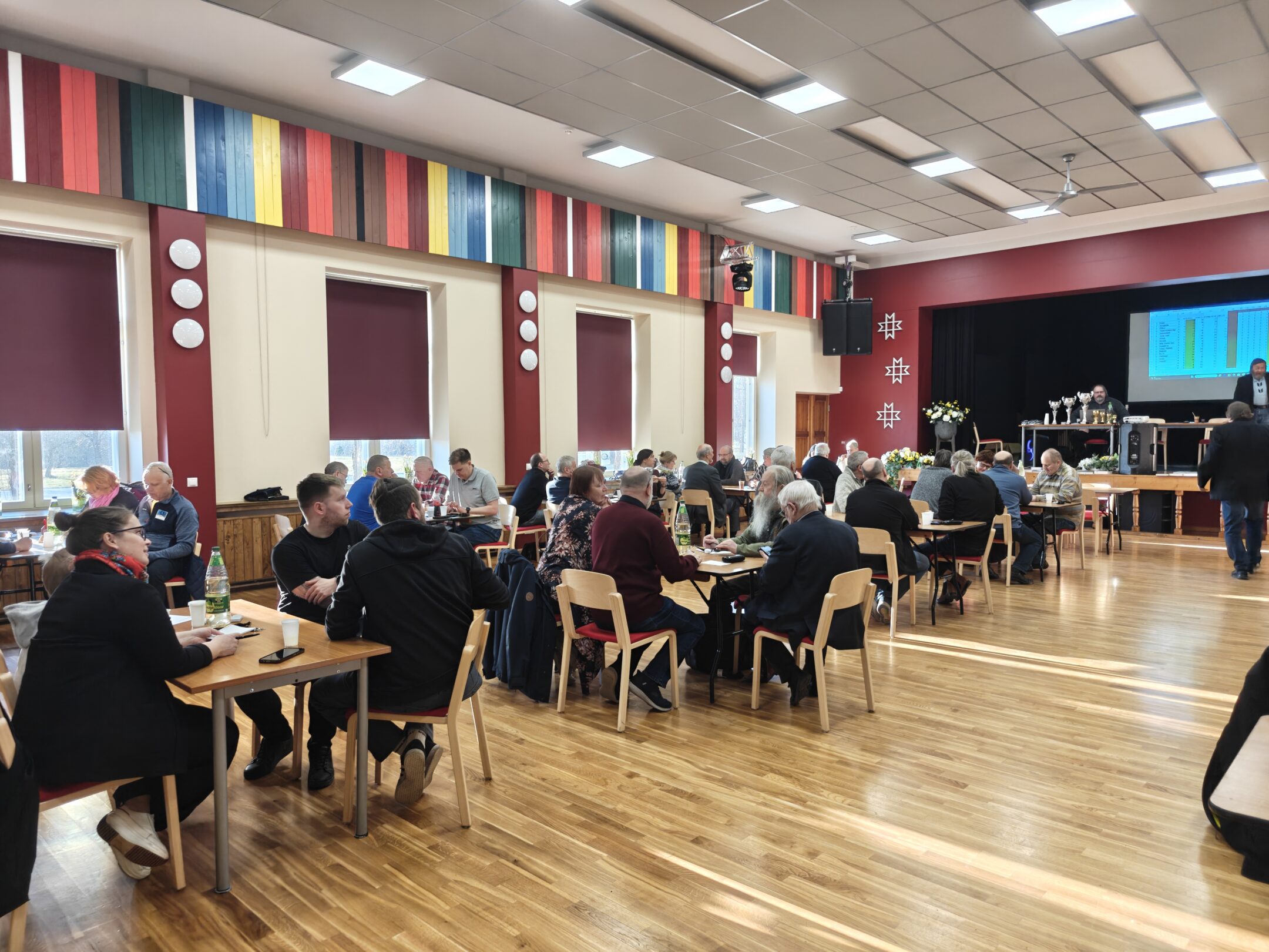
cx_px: 634
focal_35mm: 23
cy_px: 476
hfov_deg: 73.9
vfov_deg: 58.9
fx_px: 843
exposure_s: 1/120
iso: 250
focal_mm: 6.06
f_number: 1.6
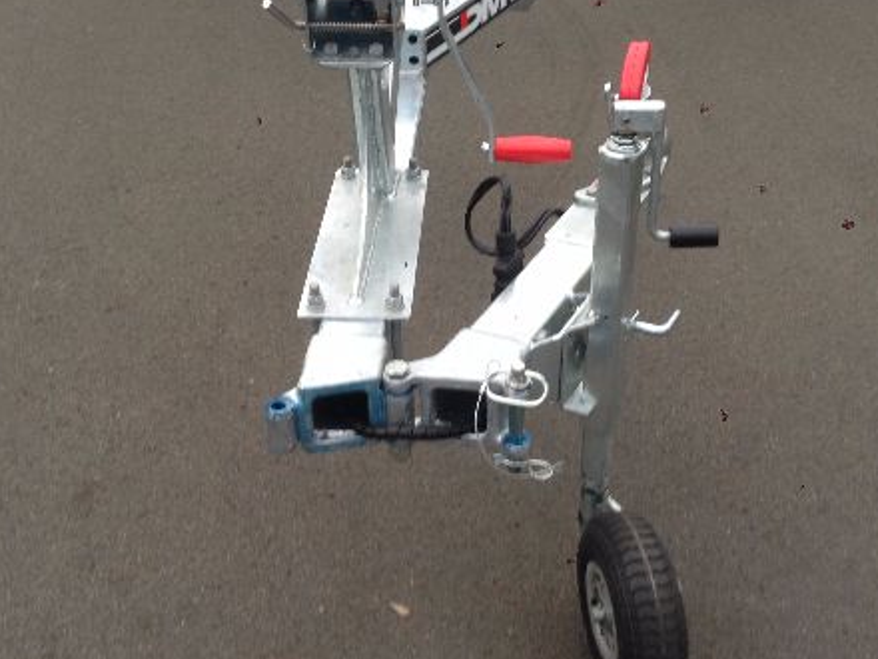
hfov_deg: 38.2
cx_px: 456
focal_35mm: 50
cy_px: 377
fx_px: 1268
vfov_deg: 29.1
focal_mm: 4.12
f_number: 2.4
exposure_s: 1/24
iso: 50
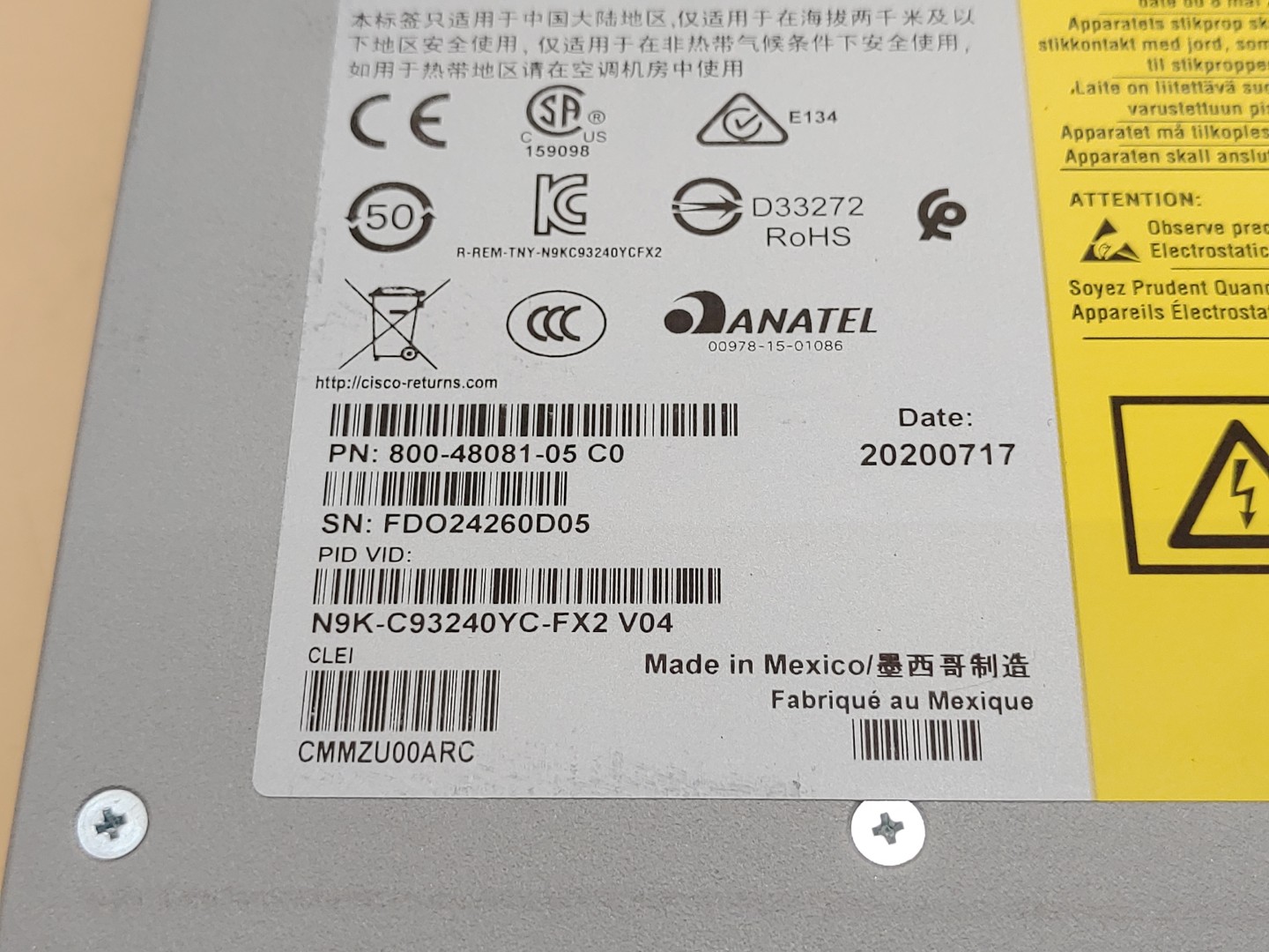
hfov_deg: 38.9
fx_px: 1796
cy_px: 476
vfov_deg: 29.7
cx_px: 634
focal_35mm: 49
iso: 50
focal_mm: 4.36
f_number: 1.8
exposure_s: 1/98
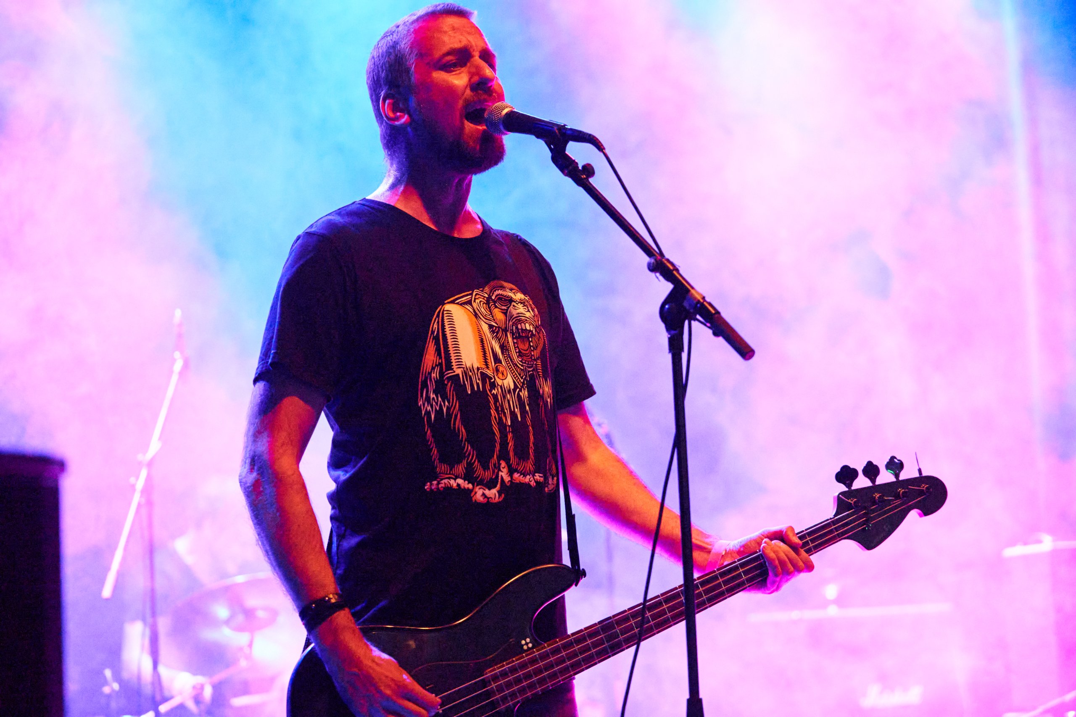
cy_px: 358
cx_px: 538
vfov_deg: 18.2
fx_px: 2241
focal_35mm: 75
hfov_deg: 27.0
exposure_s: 1/200
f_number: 2.8
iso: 6400
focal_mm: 75
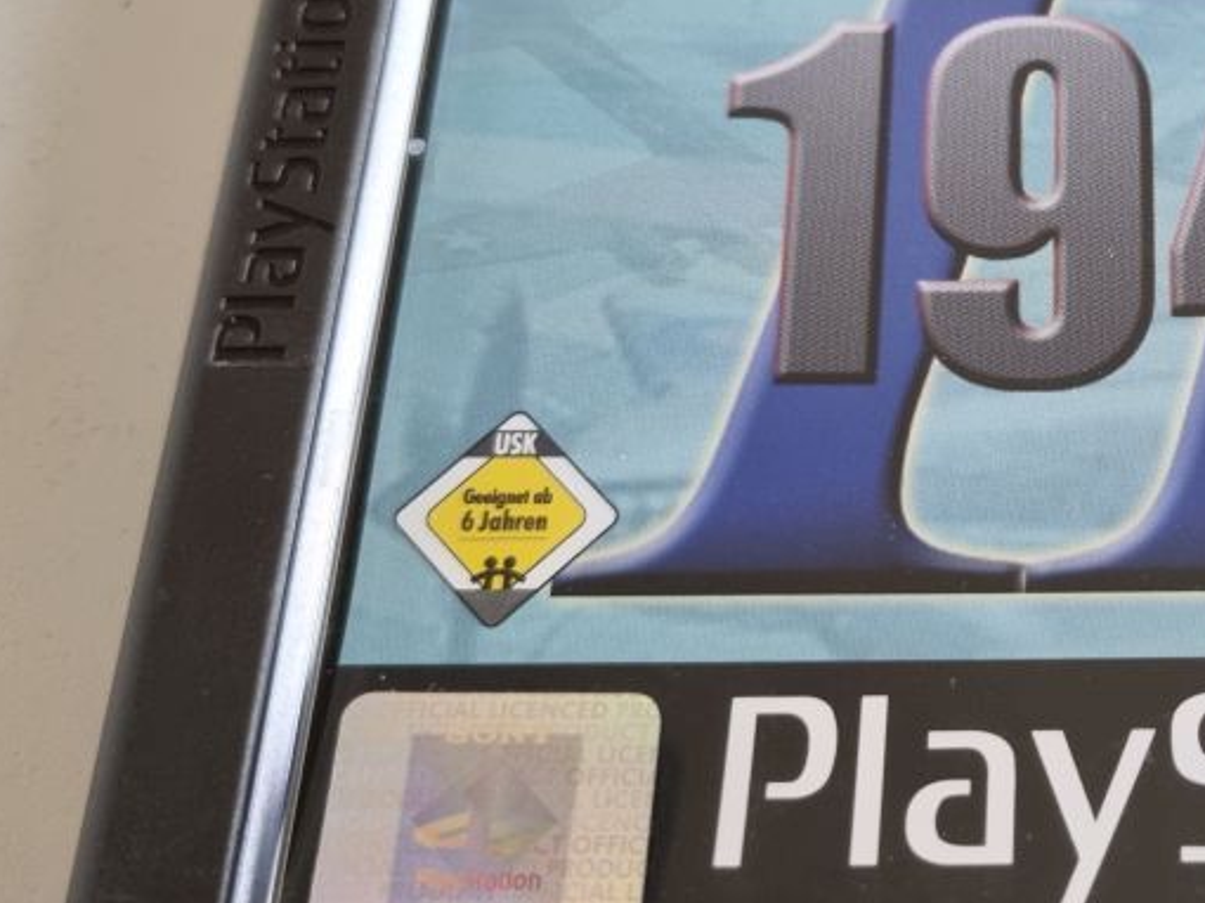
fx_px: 1775
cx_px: 1129
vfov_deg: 28.3
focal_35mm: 51
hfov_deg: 34.9
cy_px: 295
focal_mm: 5.4
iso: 200
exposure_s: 1/50
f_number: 1.8
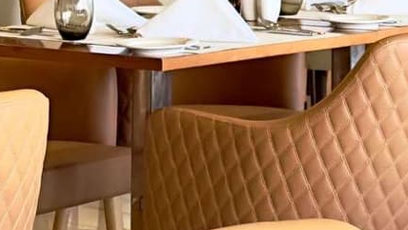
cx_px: 584
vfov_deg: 5.4
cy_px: -162
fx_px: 2424
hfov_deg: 9.4
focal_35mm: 224
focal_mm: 6.86
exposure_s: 1/50
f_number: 1.78
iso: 64
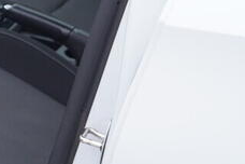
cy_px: -30
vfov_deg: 8.4
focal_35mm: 162
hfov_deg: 11.3
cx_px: -269
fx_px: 1102
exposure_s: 1/50
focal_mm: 24
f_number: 3.2
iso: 125
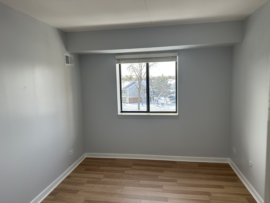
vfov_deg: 56.8
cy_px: 102
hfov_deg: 71.6
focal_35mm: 24
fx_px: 187
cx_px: 135
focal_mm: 6.86
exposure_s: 1/398
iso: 80
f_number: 1.78
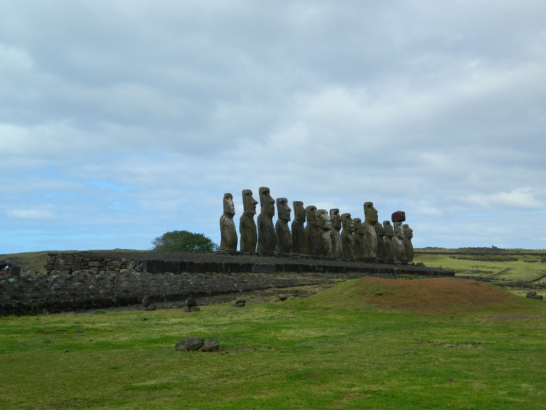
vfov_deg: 30.9
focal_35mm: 47
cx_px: 273
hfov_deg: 40.4
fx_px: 741
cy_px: 205
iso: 80
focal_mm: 8.4
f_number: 3.6
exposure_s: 1/800
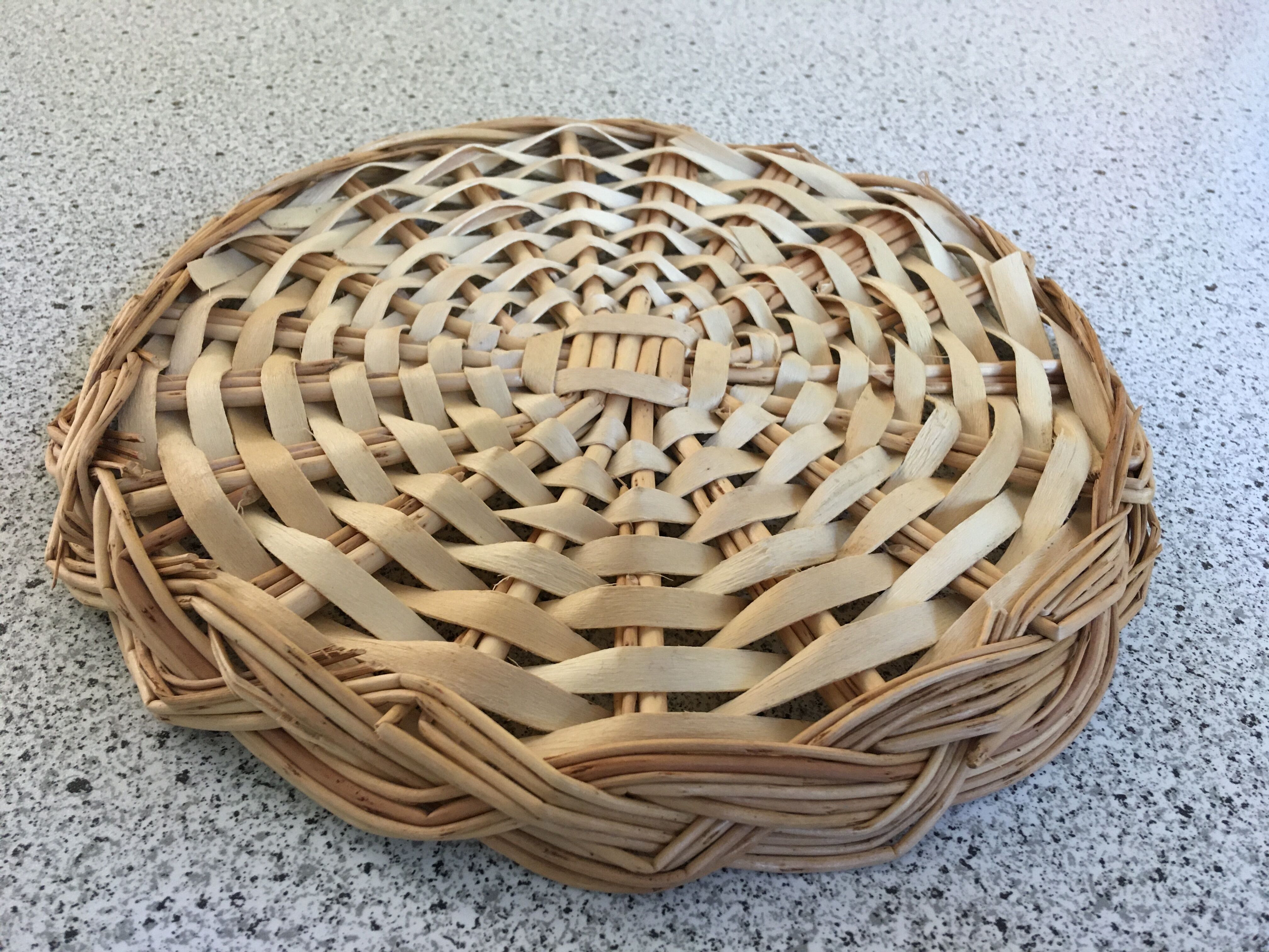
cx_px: 634
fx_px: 1063
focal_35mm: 29
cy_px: 476
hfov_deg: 61.7
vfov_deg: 48.2
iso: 160
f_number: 2.2
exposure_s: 1/33
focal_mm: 4.15
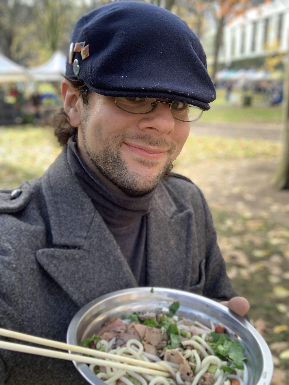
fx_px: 356
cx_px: 144
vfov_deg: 56.8
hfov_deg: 44.2
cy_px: 192
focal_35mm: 32
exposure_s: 1/121
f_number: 2.2
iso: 40
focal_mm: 2.87
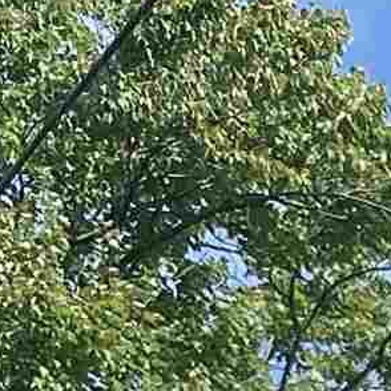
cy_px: 1520
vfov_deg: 6.2
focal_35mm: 240
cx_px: 1482
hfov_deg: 6.2
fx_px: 3067
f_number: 1.8
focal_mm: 4.25
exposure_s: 1/1727
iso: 32
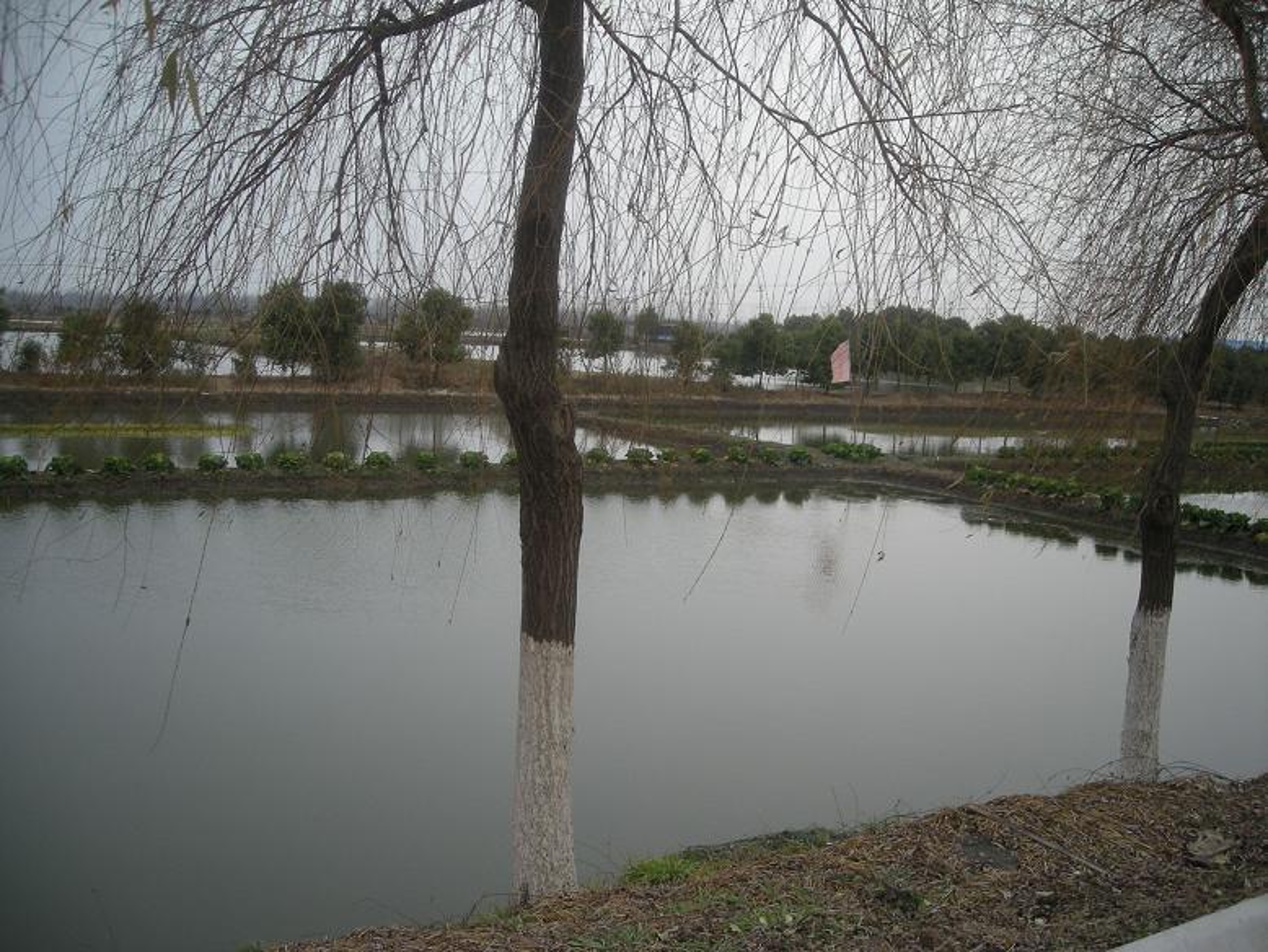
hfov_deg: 52.6
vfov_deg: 40.7
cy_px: 476
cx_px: 634
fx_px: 1282
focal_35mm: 35
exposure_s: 1/130
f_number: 2.8
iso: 50
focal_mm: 5.7
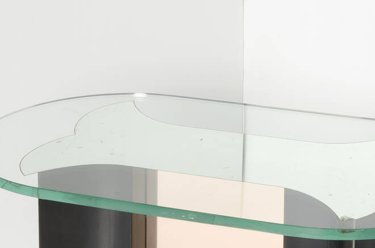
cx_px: 234
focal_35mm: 111
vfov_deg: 12.1
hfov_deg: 18.4
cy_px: 261
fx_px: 1154
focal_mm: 35
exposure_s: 1/200
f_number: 20
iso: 100
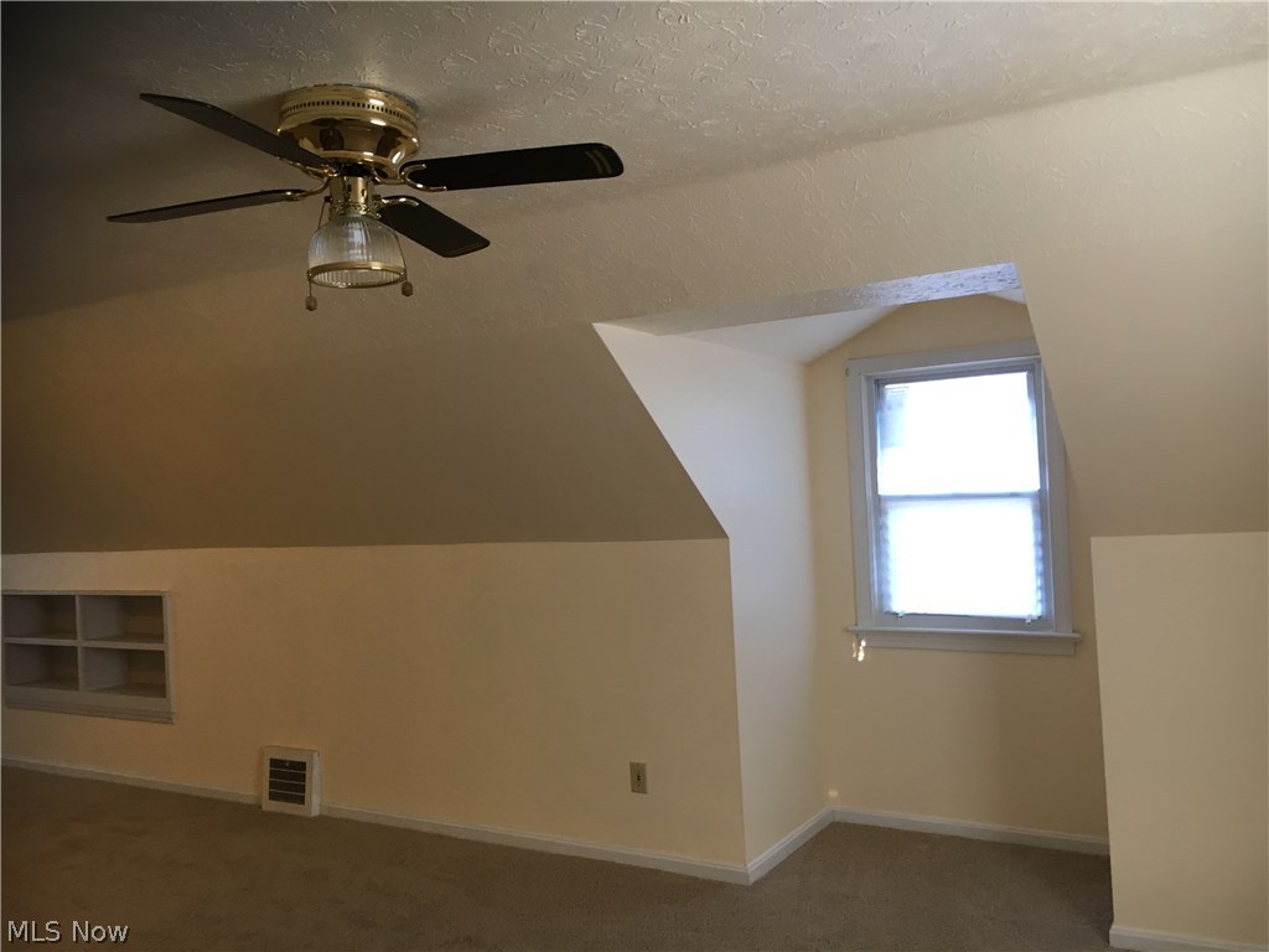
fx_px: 1063
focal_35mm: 29
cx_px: 634
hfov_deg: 61.7
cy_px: 476
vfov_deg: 48.2
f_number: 2.2
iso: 80
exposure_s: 1/30
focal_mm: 4.15
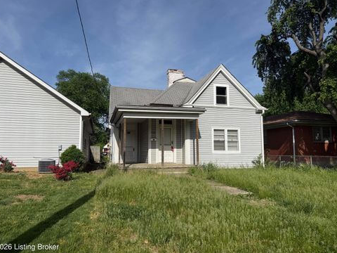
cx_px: 165
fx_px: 243
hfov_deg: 69.4
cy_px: 127
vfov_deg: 54.9
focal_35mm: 25
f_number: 1.78
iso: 80
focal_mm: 6.76
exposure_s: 1/10309
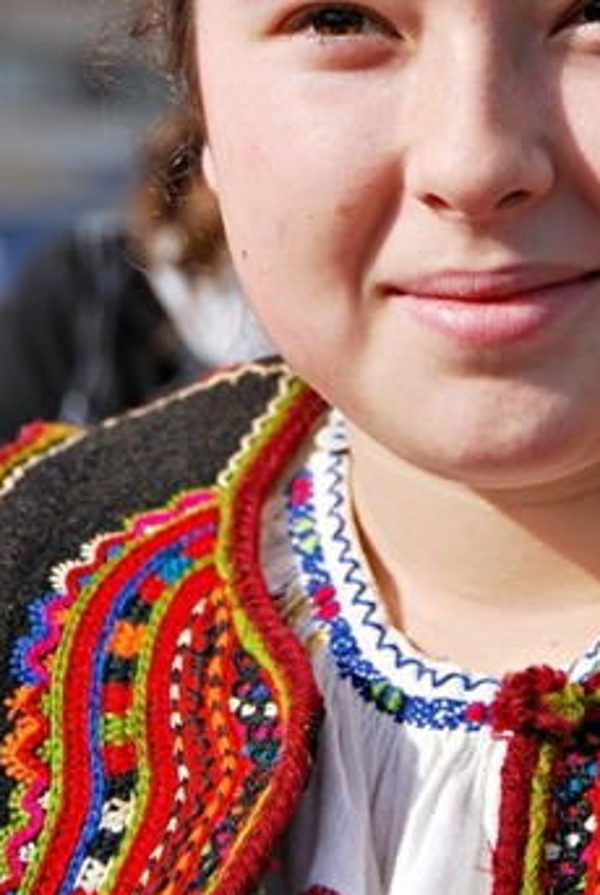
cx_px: 503
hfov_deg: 6.6
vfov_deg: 9.7
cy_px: 115
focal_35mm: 210
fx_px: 5229
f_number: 5.6
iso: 200
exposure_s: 1/1250
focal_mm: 80
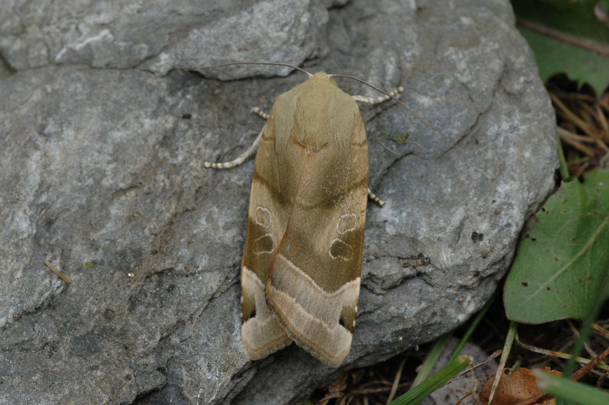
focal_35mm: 90
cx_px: 304
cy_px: 202
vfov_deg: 15.2
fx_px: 1521
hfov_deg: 22.6
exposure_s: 1/125
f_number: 10
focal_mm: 60
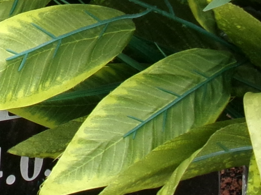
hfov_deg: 12.2
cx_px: -156
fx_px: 1146
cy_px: -94
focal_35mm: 152
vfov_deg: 9.5
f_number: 3.9
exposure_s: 1/50
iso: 100
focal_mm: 5.1
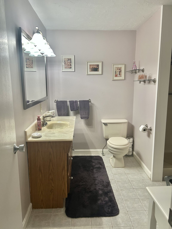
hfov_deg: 53.1
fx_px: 172
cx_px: 86
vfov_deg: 67.3
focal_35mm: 26
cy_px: 114
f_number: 1.5
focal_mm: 5.7
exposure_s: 1/120
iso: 125
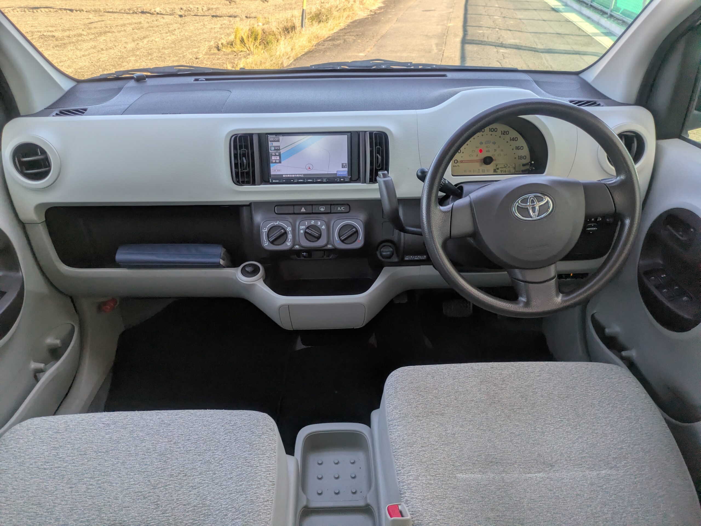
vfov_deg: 54.9
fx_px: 506
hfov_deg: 69.4
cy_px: 263
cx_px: 350
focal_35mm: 25
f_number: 1.89
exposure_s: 1/413
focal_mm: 5.43
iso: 48
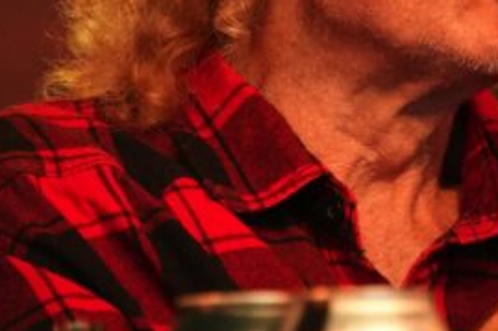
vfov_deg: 1.5
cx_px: 446
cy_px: -104
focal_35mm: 894
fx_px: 12365
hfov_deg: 2.3
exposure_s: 1/400
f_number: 6.3
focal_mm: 209
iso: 4000
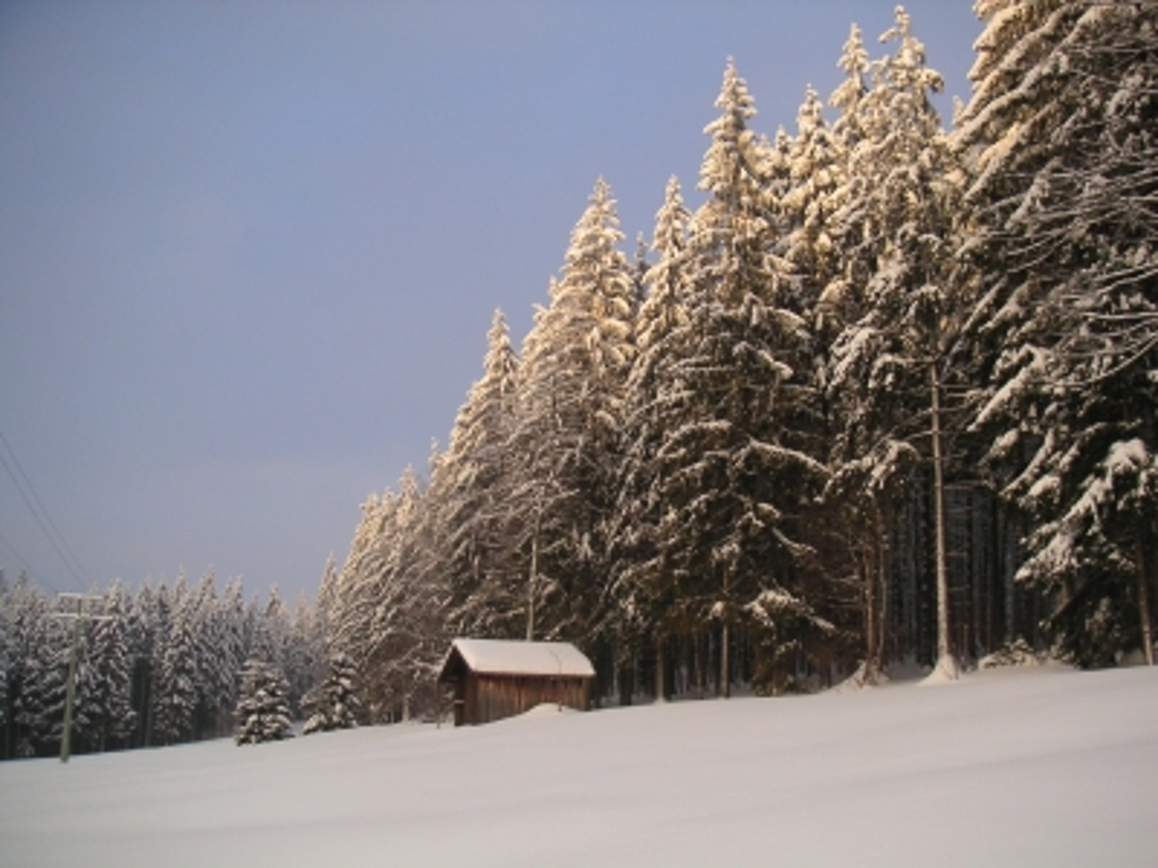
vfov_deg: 37.7
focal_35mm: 38
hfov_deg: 49.0
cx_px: 579
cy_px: 434
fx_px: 1271
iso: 50
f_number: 2.8
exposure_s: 1/180
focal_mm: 6
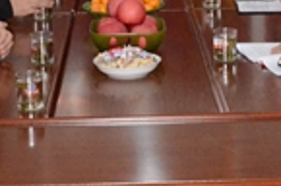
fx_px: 1013
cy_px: -49
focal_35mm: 130
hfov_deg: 15.8
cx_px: 136
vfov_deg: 10.3
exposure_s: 1/60
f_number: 8
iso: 6400
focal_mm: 21
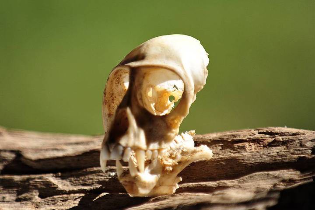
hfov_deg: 9.8
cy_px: 105
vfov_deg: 6.5
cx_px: 158
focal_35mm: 210
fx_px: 1837
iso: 1000
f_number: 4.8
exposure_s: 1/2500
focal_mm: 210
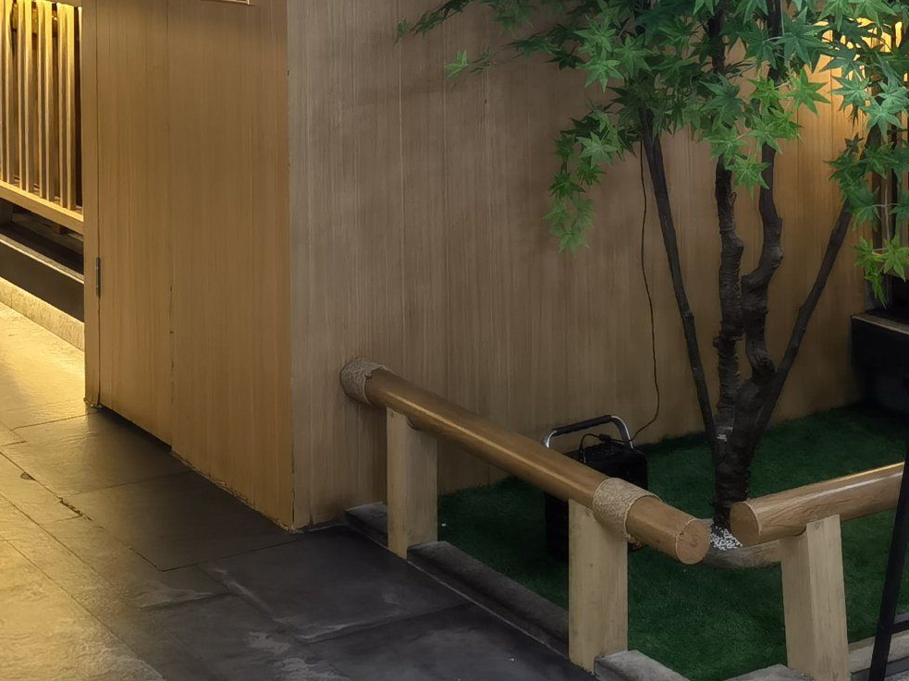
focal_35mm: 75
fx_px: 1969
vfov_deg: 18.5
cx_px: 354
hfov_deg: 25.9
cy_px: -161
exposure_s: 1/100
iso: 200
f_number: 1.8
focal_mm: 5.54
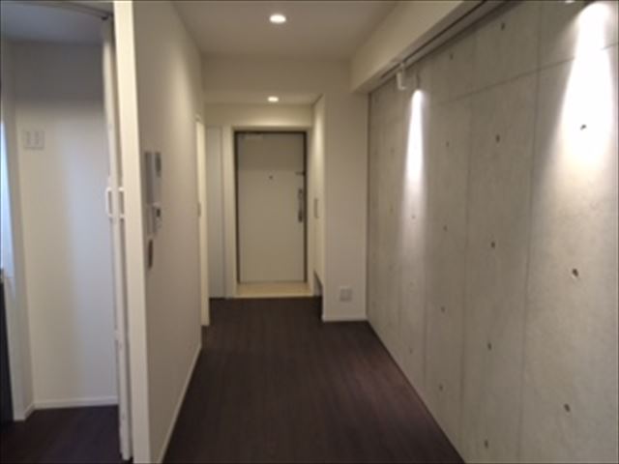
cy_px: 232
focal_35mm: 29
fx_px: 519
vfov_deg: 48.2
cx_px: 310
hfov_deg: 61.7
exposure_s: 1/33
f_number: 2.2
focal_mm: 4.15
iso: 125
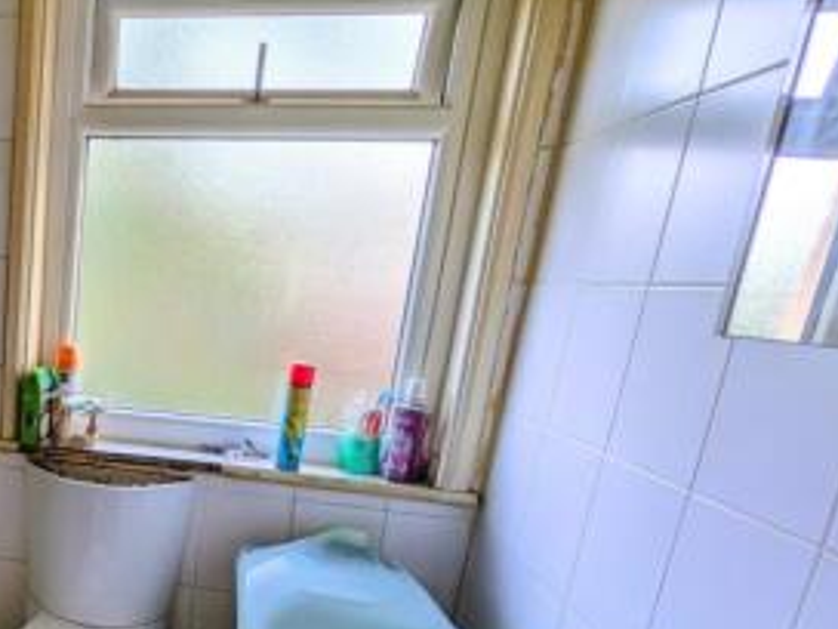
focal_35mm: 30
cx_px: 43
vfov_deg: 45.7
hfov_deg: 51.0
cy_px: 446
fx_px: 726
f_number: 2.2
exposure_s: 1/50
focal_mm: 1.83
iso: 67
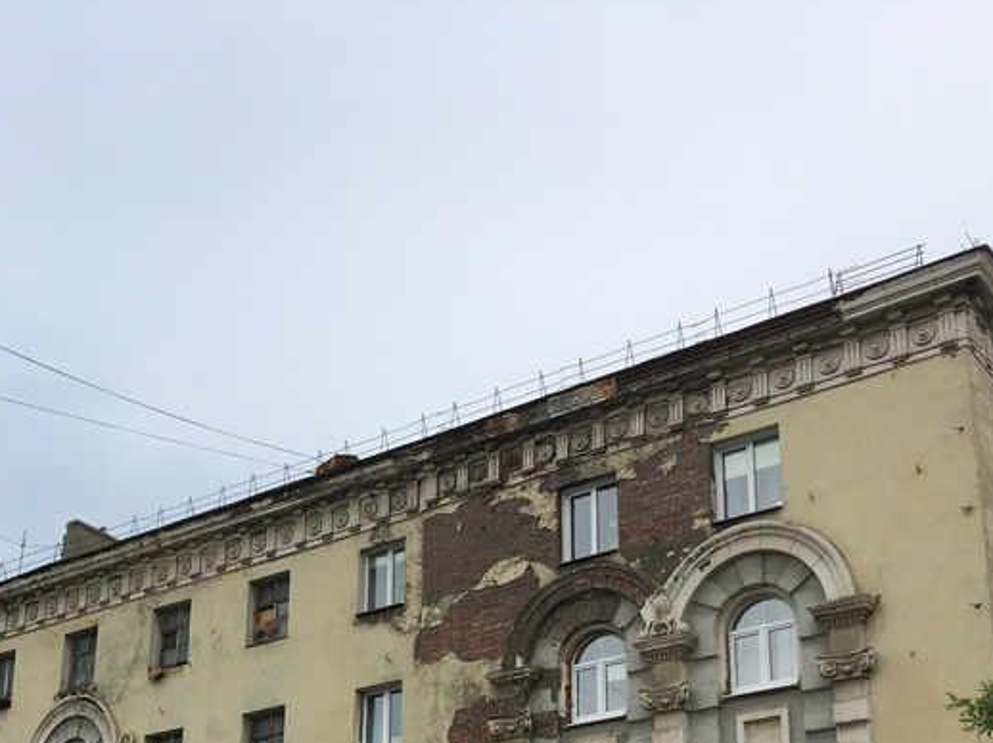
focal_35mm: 56
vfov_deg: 25.1
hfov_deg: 33.4
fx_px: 1606
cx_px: 199
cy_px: 709
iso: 25
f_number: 2.2
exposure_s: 1/545
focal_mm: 4.15
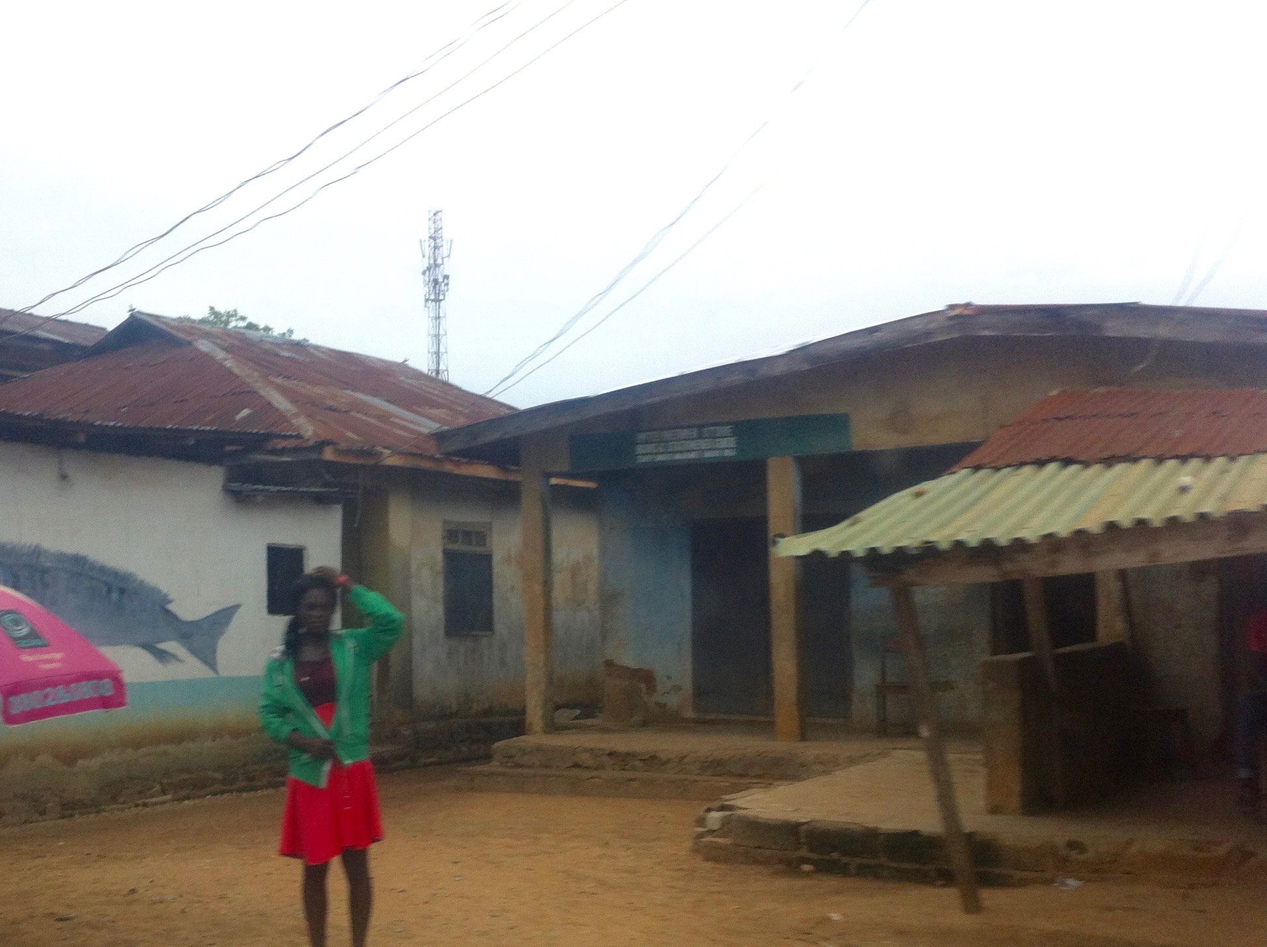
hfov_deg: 40.1
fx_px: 1718
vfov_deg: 30.6
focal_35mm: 47
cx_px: 439
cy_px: 627
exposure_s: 1/100
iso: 100
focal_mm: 3.85
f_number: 2.8
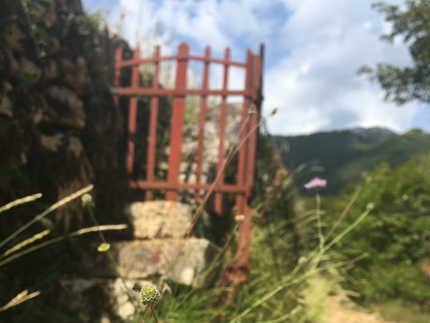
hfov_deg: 47.9
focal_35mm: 39
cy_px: 269
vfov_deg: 35.3
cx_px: 215
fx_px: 484
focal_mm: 4.15
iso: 25
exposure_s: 1/1304
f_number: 2.2
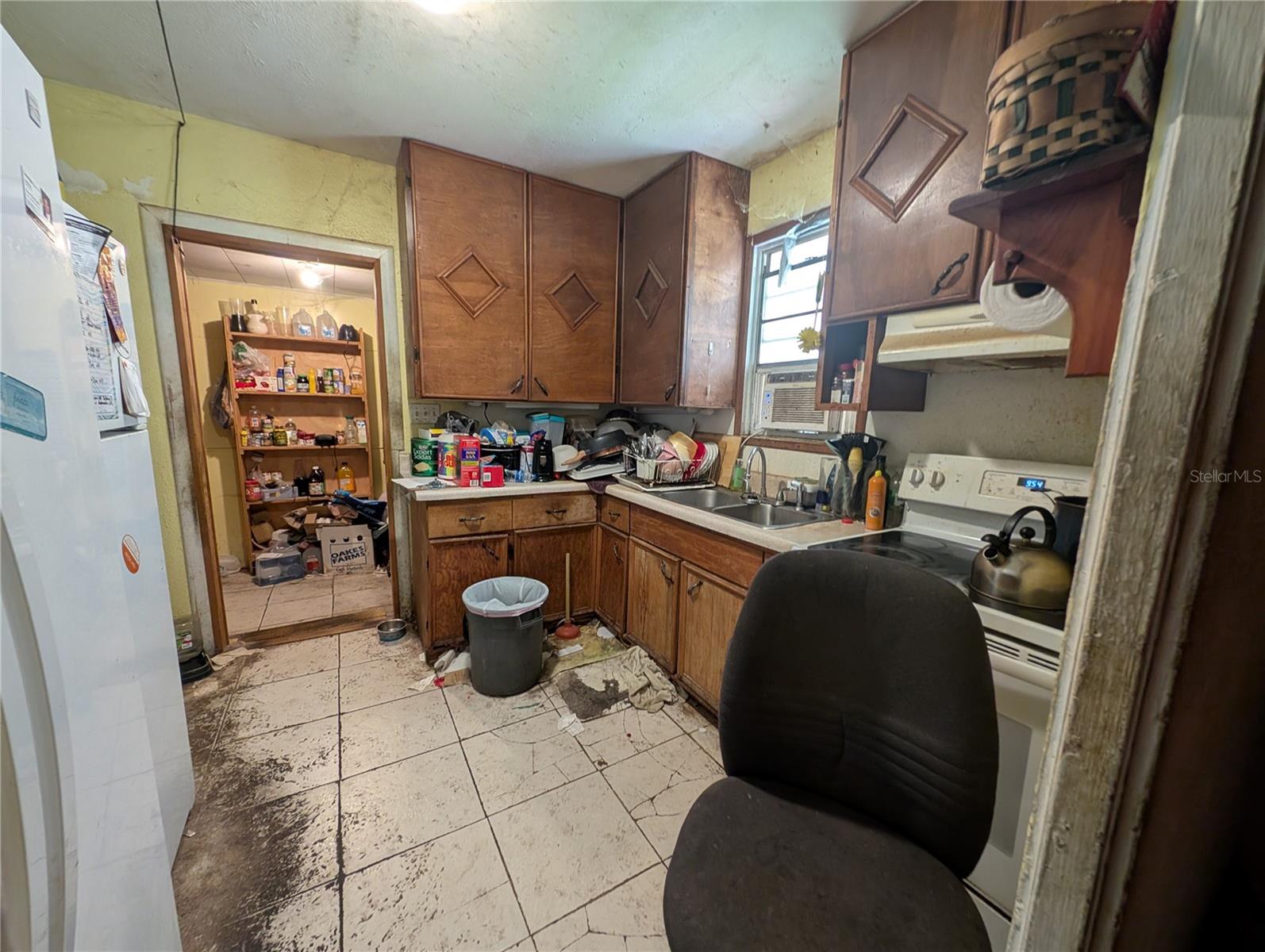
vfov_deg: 94.6
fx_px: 439
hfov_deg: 110.5
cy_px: 476
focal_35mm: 12
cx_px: 632
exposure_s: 1/24
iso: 126
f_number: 1.95
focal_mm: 2.23
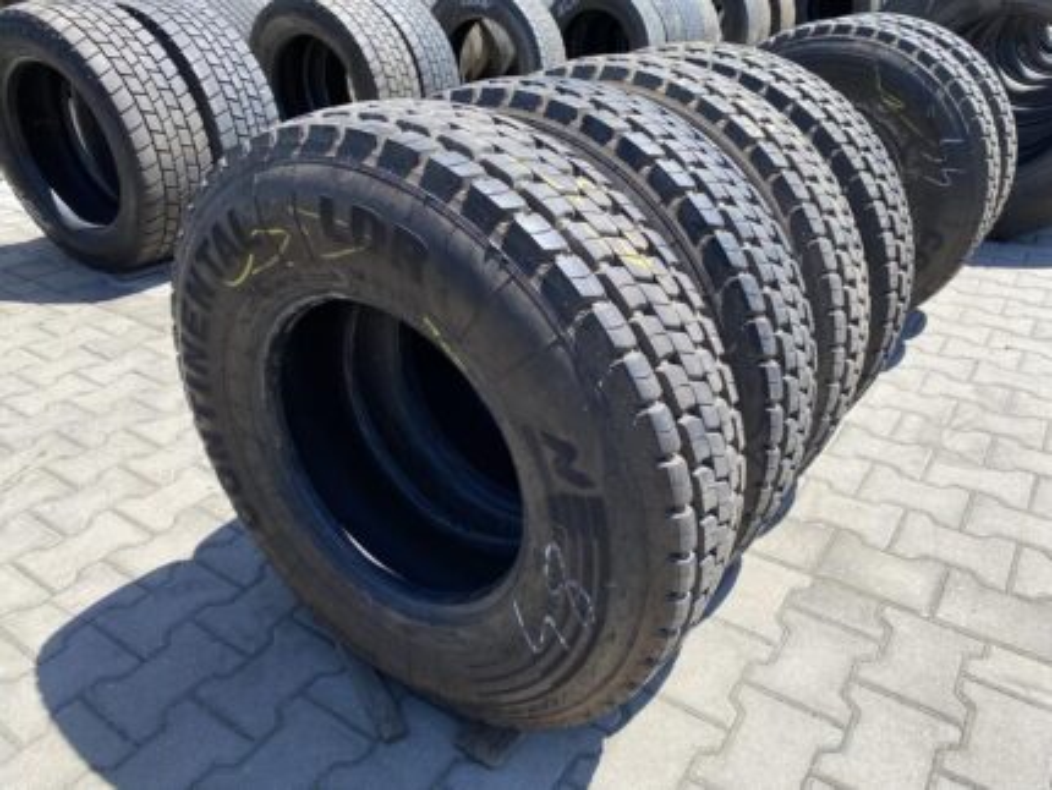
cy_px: 395
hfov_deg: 67.3
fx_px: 791
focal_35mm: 26
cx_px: 526
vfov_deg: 53.1
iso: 32
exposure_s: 1/1016
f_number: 1.8
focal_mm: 4.25
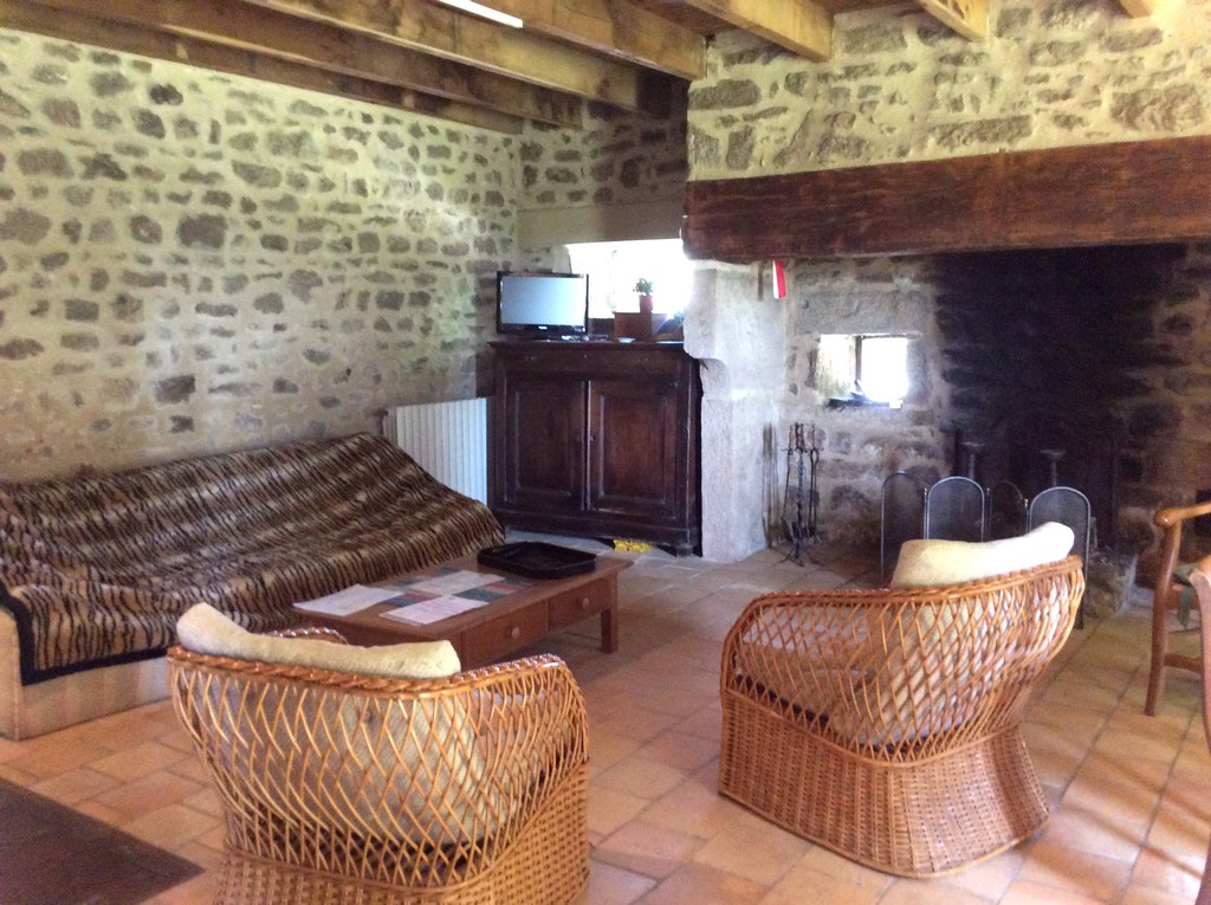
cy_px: 452
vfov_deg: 44.1
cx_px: 606
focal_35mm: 32
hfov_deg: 56.9
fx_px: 1118
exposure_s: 1/20
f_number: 2.4
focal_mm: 3.3
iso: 250
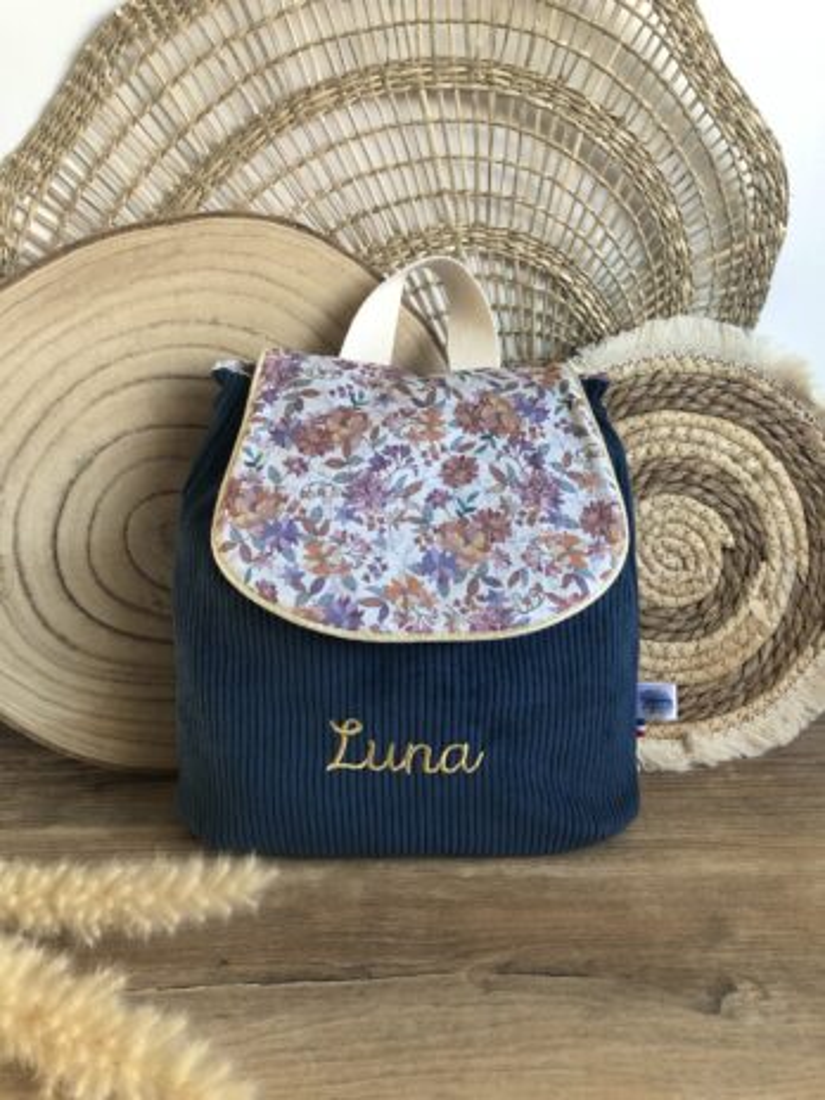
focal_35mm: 28
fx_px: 890
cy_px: 550
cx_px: 412
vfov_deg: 63.4
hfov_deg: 49.7
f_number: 1.8
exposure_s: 1/15
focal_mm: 4
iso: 40
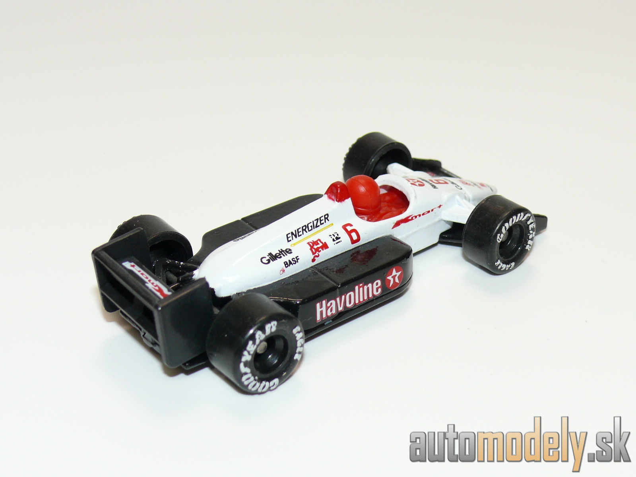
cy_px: 238
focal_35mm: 74
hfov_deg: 26.3
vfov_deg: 19.9
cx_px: 318
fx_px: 1360
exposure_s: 1/30
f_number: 4
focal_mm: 11.3
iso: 100
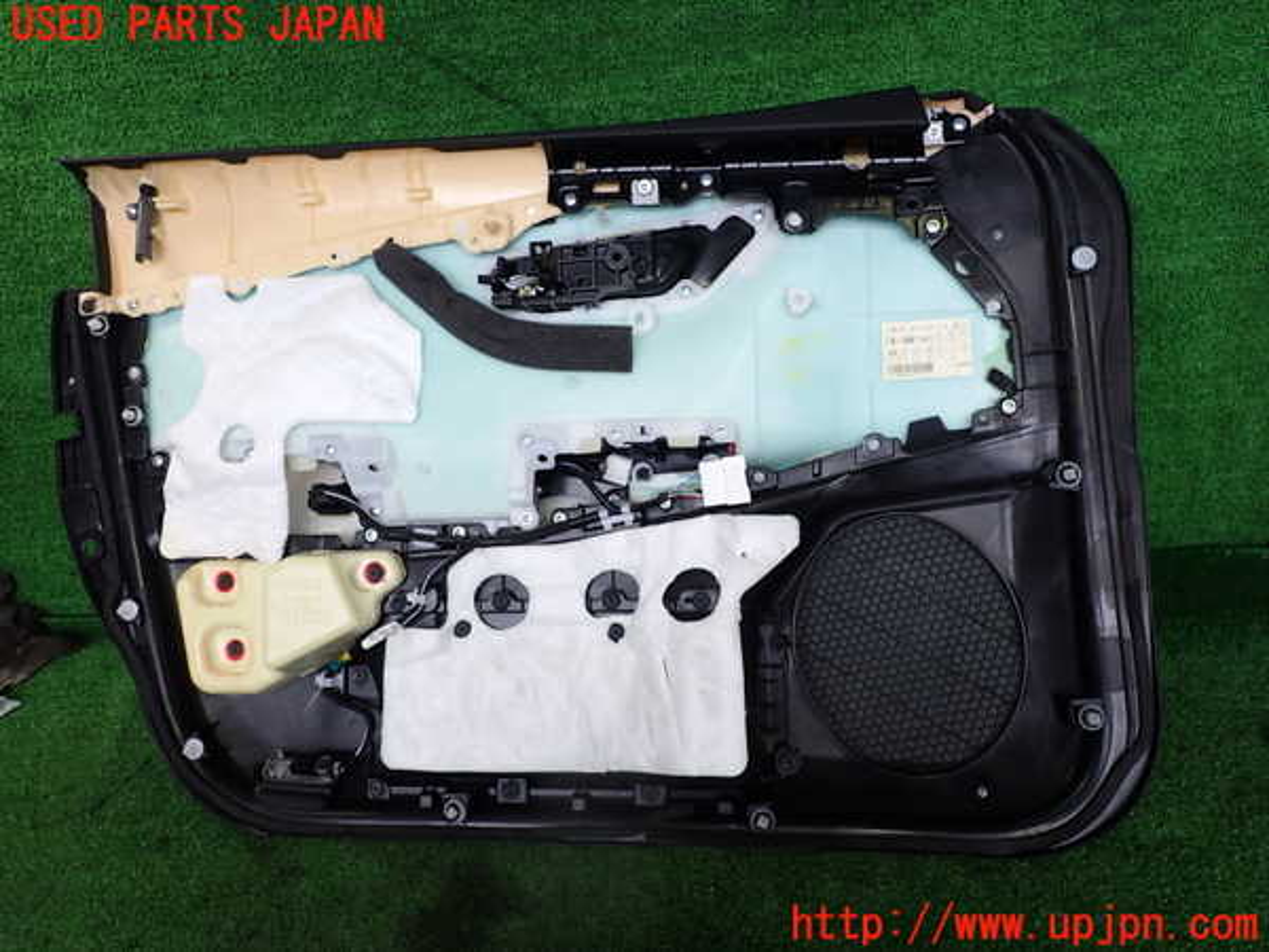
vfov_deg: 54.9
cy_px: 476
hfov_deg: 69.4
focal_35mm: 25
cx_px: 634
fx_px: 916
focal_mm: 4.5
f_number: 2.8
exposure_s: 1/60
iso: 100
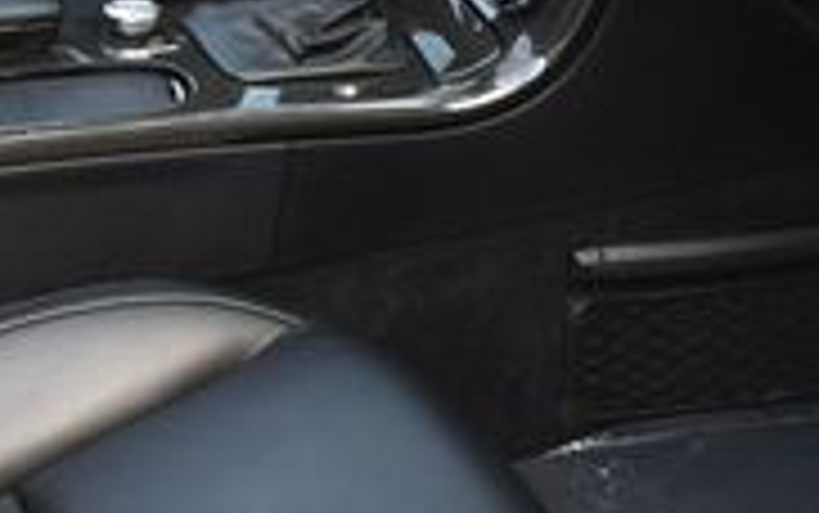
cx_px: 279
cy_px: 135
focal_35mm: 129
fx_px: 2881
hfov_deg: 16.1
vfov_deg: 10.2
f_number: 5
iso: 400
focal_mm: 18
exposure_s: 1/250
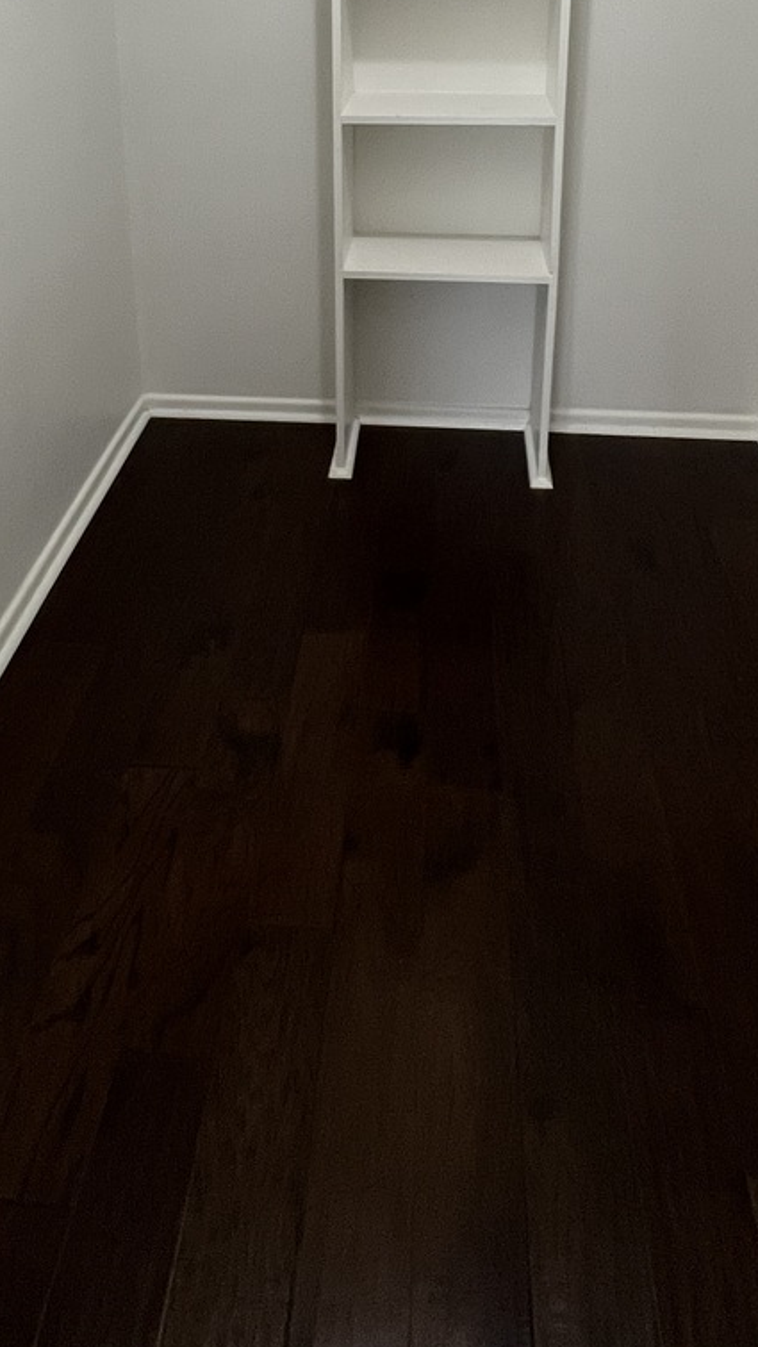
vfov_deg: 60.8
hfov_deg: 42.9
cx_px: 346
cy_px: 173
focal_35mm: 27
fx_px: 964
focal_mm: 1.57
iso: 320
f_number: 1.8
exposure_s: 1/60
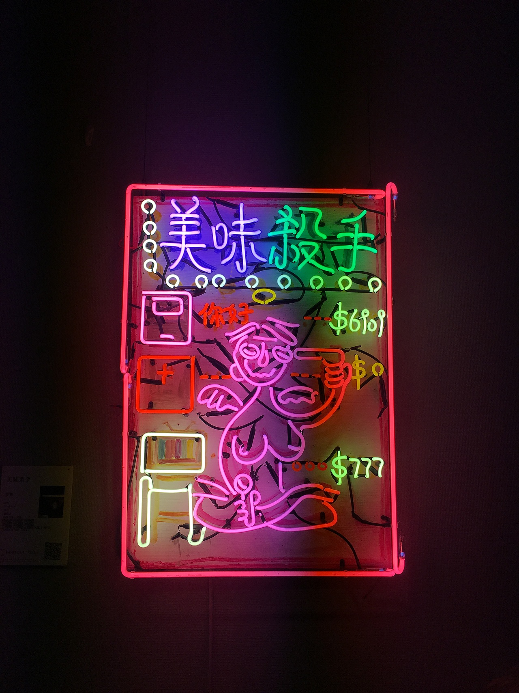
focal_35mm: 29
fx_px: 580
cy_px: 346
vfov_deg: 61.7
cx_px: 260
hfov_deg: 48.2
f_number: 2.2
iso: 25
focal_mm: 4.15
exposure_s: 1/620
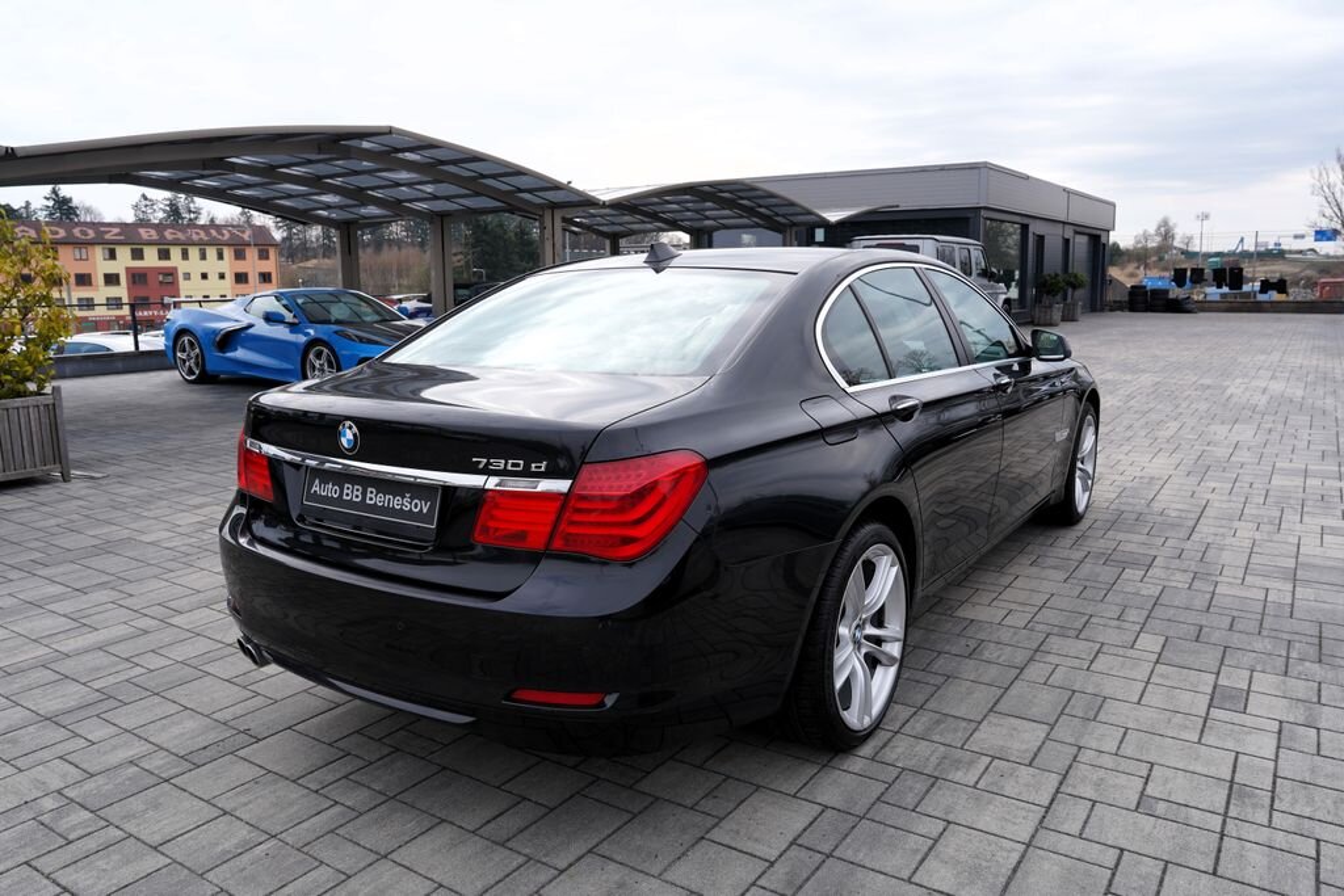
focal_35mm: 25
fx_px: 933
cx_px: 672
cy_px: 448
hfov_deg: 71.5
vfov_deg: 51.3
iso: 100
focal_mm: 25
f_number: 7.1
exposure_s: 1/200
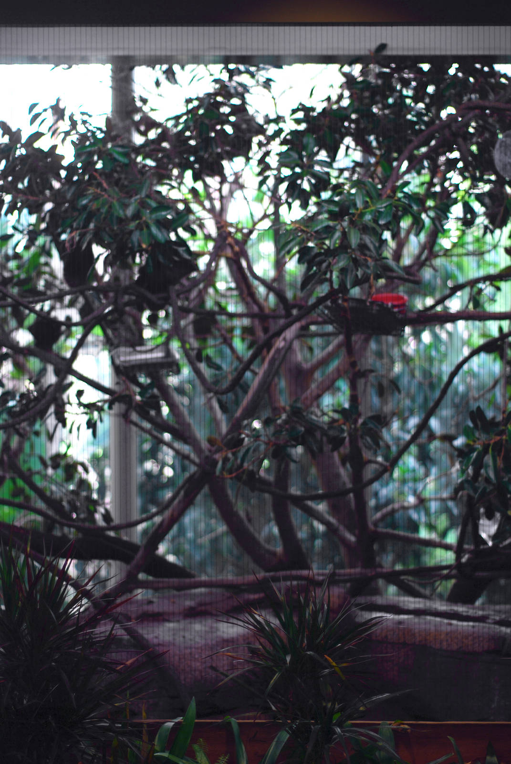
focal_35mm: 75
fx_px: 1592
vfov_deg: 27.0
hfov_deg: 18.2
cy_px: 382
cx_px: 256
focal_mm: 50
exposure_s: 1/60
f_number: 1.8
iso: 100
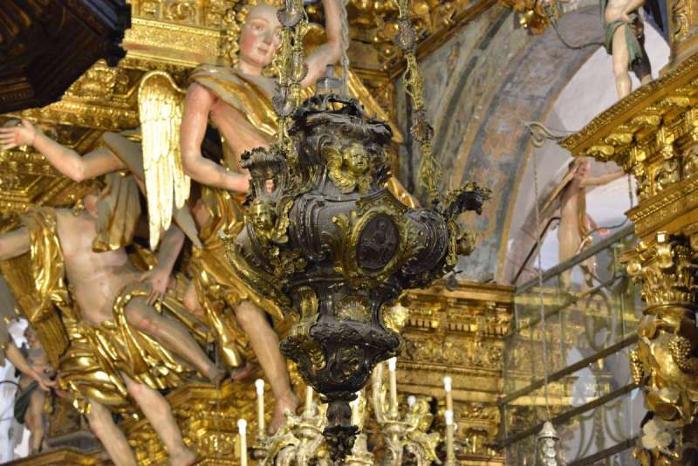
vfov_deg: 10.6
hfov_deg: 15.8
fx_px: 2521
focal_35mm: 130
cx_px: 349
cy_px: 233
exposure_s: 1/60
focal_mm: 130
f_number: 6.3
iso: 6400
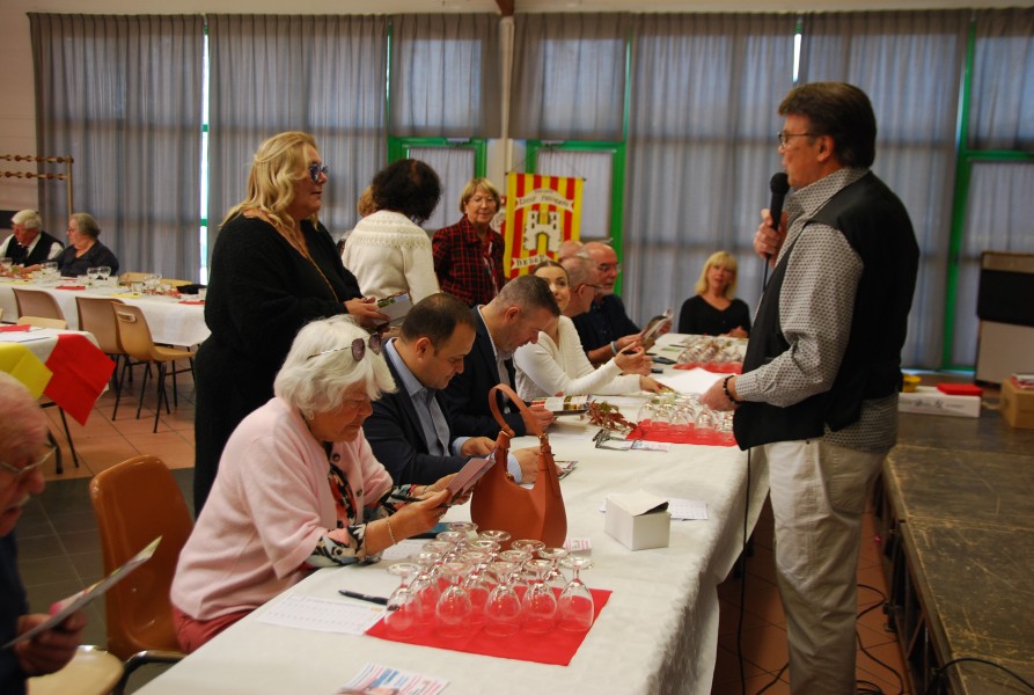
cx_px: 517
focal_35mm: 39
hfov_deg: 49.4
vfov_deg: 34.4
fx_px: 1123
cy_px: 348
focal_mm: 26
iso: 400
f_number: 4
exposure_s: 1/60
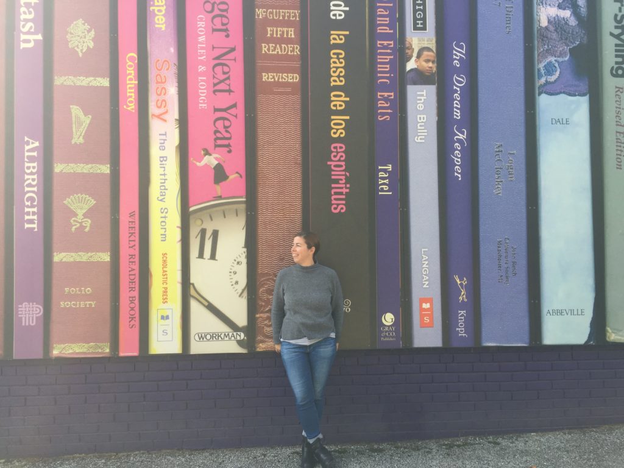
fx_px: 523
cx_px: 312
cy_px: 234
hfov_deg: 61.7
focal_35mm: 29
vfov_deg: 48.2
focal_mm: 4.15
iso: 32
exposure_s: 1/380
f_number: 2.2
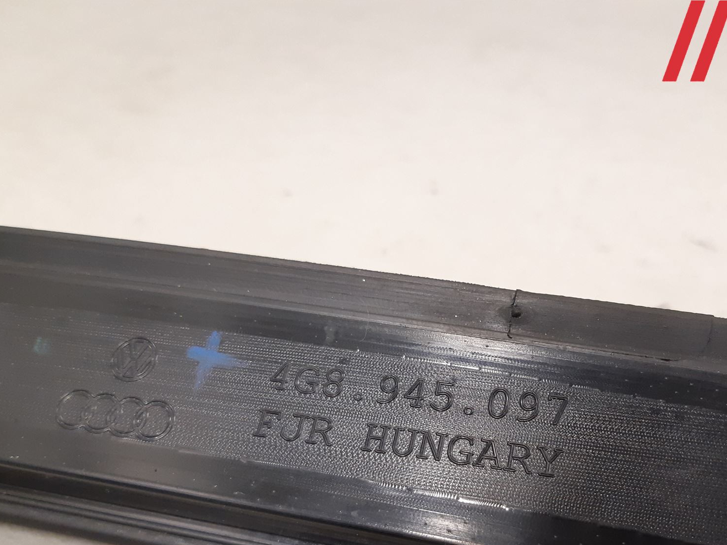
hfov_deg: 50.8
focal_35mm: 36
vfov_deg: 39.1
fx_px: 756
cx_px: 461
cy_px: 376
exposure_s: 1/33
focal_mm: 3.93
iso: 250
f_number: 1.7
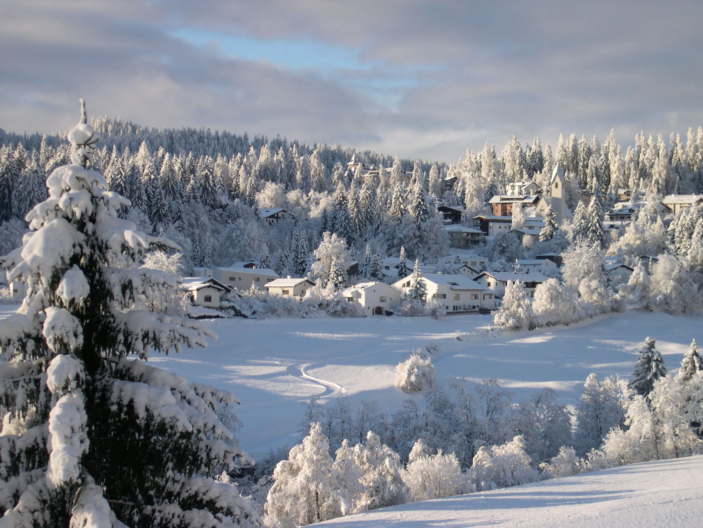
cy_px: 264
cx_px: 352
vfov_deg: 13.0
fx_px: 2315
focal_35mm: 114
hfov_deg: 17.3
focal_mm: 24
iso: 100
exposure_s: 1/310
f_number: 4.9
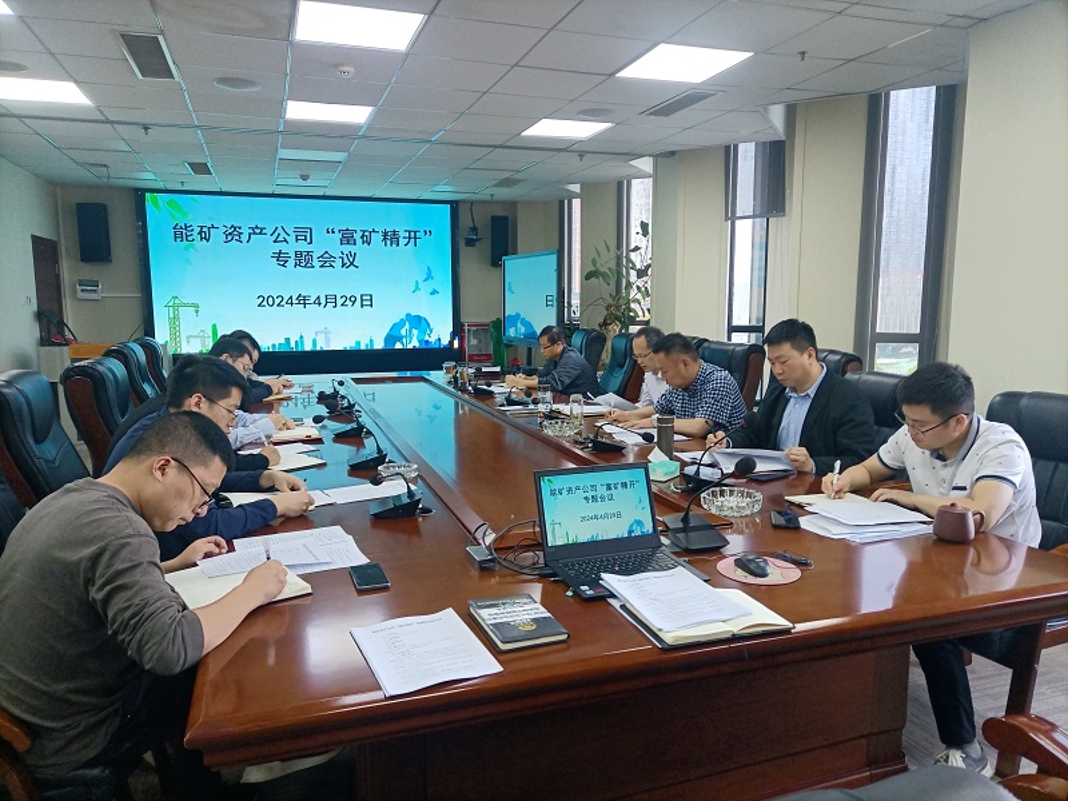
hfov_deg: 67.3
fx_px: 802
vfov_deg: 53.1
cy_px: 400
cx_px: 534
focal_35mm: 26
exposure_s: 1/60
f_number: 1.8
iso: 380
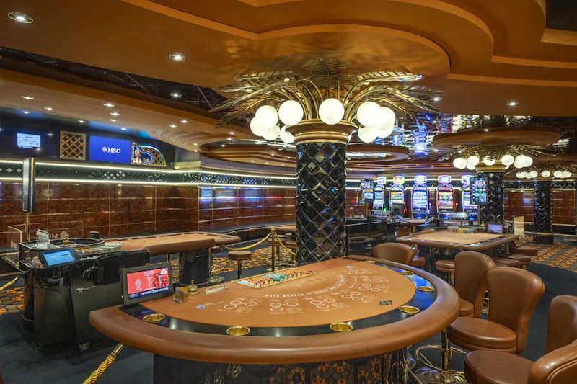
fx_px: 353
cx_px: 288
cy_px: 192
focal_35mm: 22
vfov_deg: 57.2
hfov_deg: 78.6
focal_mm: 22
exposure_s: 1/8
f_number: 8
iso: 400
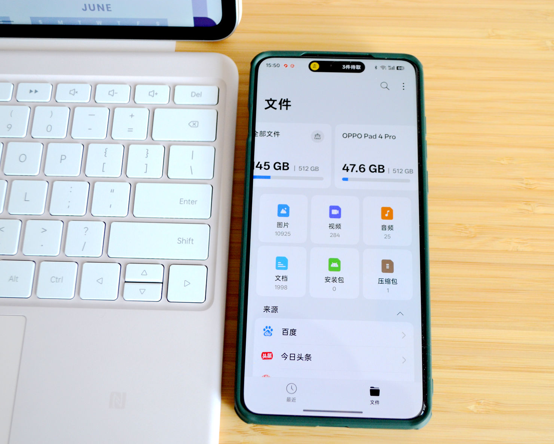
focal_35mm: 41
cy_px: 223
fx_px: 672
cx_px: 283
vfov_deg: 36.5
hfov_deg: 44.8
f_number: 4.2
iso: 400
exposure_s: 1/80
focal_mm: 24
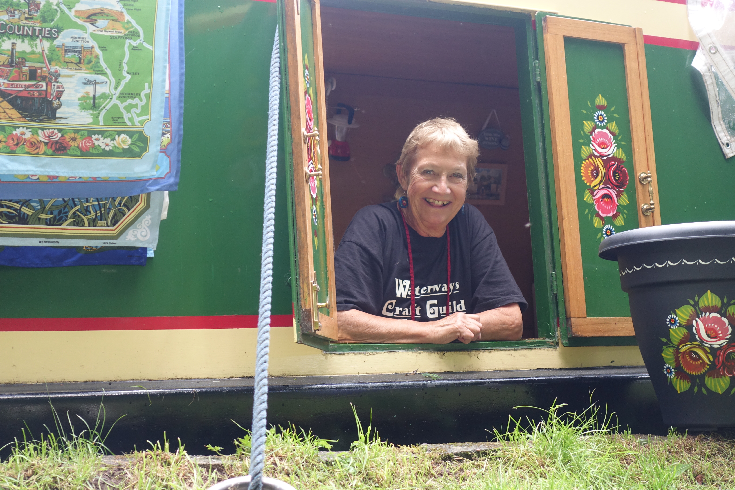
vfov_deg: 20.3
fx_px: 1368
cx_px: 368
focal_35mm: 67
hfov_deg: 30.1
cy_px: 245
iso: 320
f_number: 2.8
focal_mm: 24.47
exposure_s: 1/80
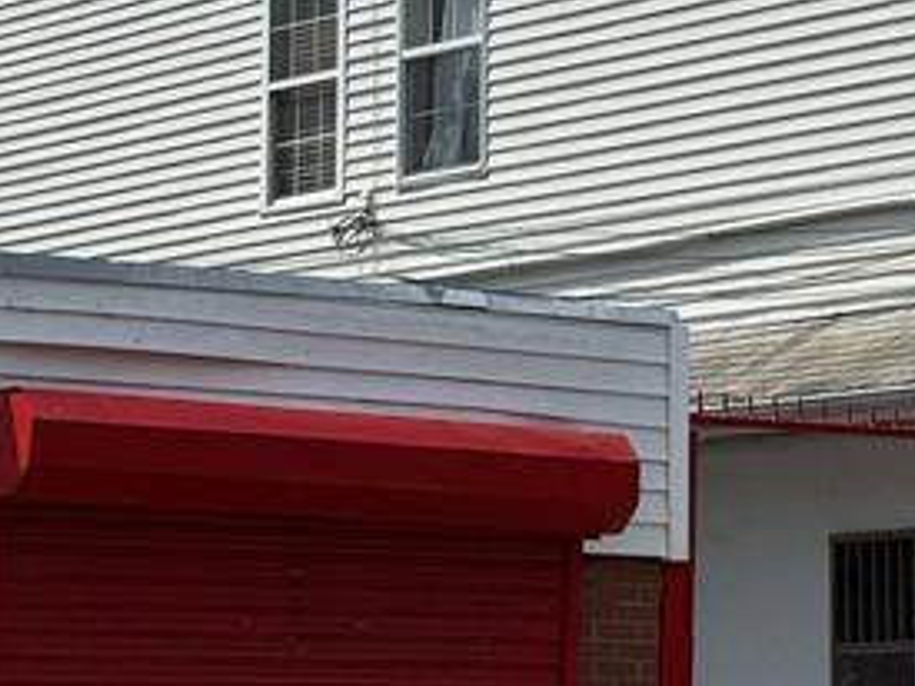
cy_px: -216
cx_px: 948
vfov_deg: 8.2
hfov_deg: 10.9
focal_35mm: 179
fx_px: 4729
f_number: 1.78
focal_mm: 6.76
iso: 64
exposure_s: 1/9009
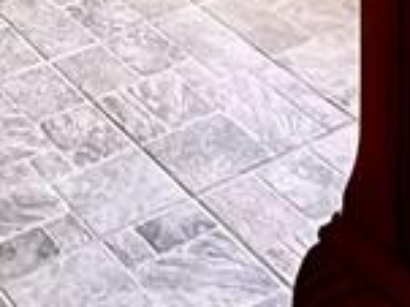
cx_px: -179
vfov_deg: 10.9
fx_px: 1124
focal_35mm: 95
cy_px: -584
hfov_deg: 18.6
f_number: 2.2
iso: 200
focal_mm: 2.22
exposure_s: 1/99
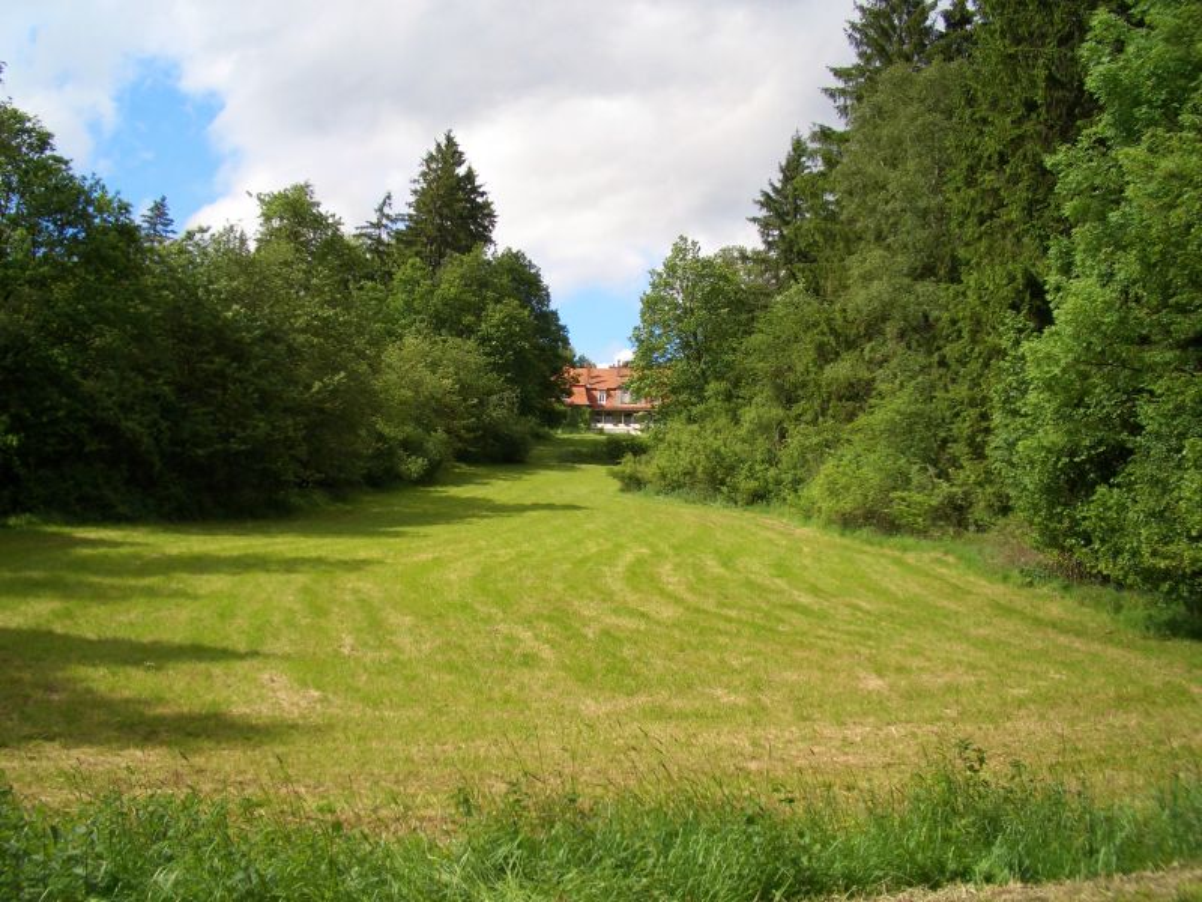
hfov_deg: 52.6
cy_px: 451
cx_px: 601
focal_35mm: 35
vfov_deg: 40.7
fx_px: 1215
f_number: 4.3
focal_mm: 5.8
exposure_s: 1/320
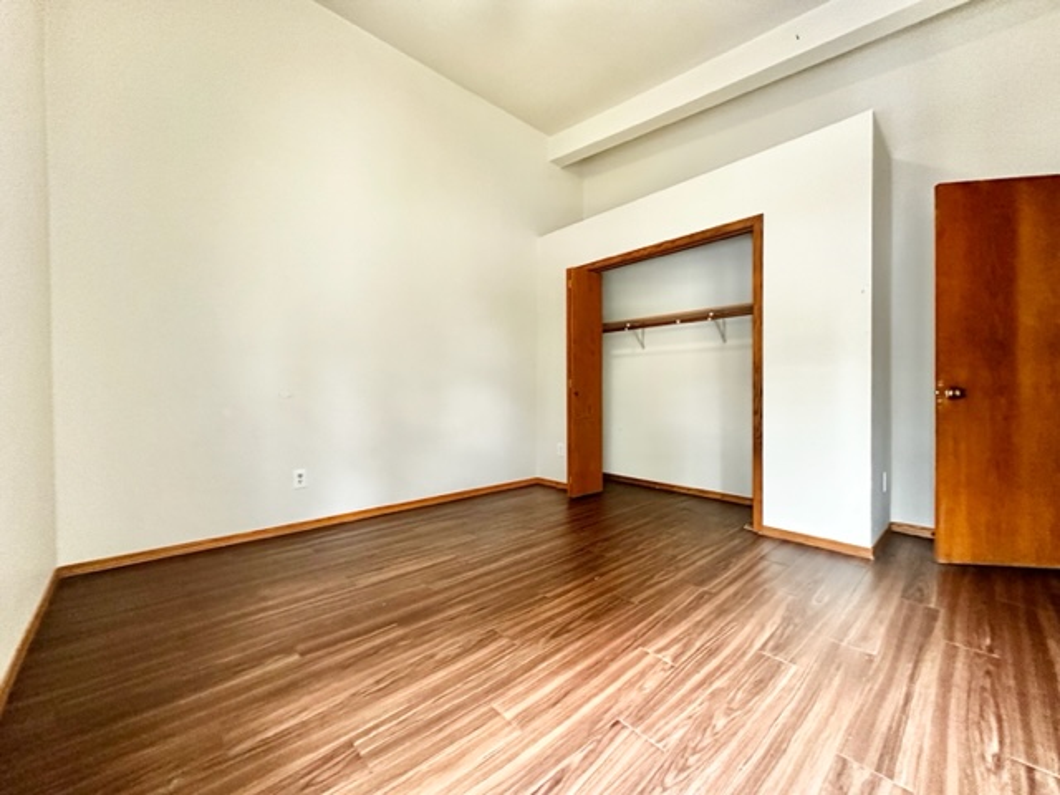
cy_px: 398
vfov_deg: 85.7
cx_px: 530
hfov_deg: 102.1
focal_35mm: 14
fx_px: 429
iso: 640
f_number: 2.2
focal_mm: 2.22
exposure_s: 1/60
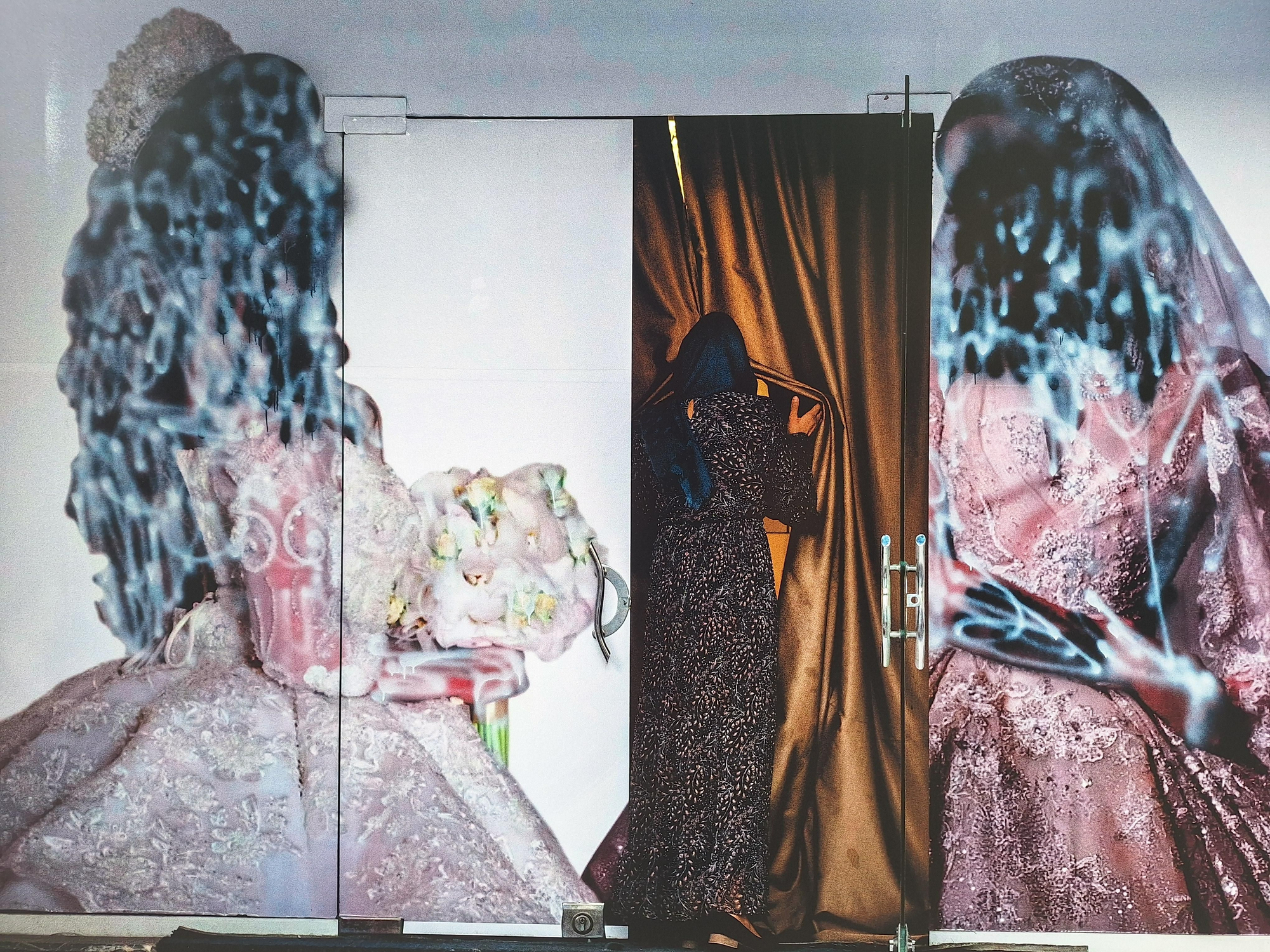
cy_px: 476
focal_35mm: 23
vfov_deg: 58.9
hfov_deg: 73.9
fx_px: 844
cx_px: 635
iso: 40
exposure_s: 1/135
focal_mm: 5.54
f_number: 1.8
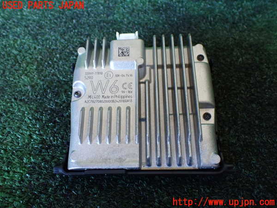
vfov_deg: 46.8
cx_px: 138
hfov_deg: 60.0
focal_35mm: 30
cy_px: 104
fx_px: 240
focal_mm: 5.4
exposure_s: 1/125
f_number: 2.3
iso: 800
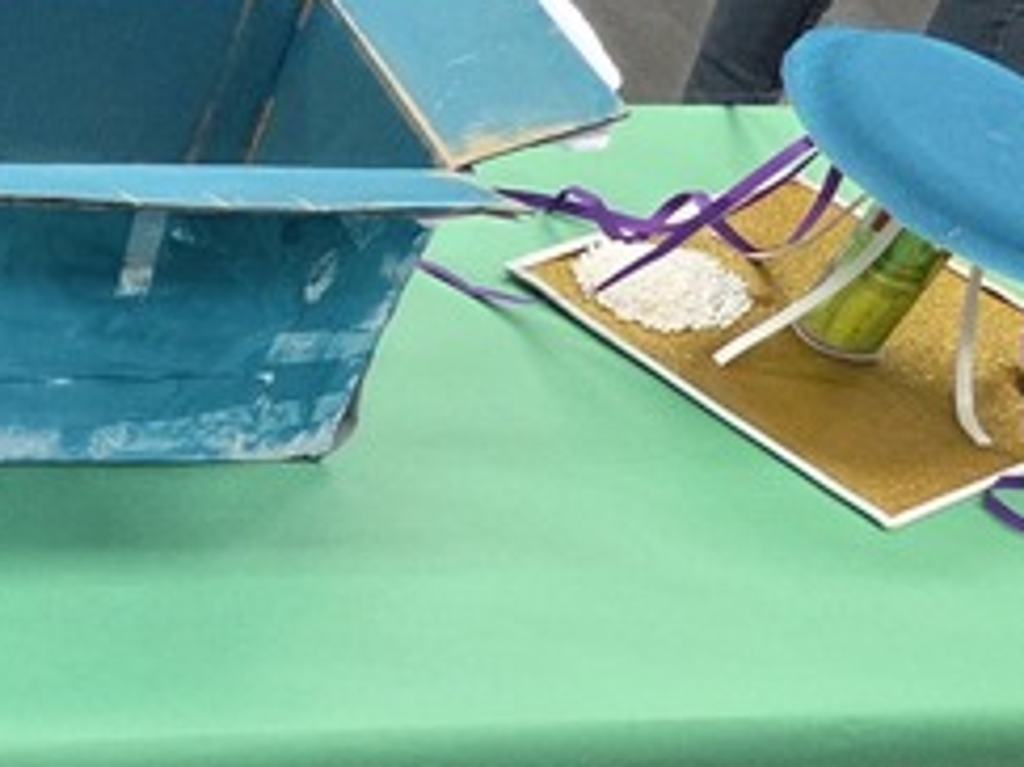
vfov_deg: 14.2
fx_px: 2868
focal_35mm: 97
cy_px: 1163
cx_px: -767
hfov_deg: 17.0
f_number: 1.8
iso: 320
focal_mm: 5.4
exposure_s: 1/120
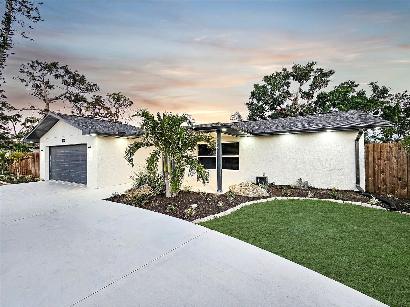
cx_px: 205
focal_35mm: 13
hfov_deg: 106.2
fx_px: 154
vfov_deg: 89.9
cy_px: 154
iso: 125
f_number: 2.2
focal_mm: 2.2
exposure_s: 1/60
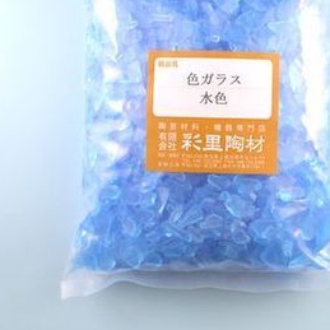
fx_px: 744
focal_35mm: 69
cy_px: 129
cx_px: 206
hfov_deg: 24.9
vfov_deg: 24.9
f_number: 5.6
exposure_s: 1/125
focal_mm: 26
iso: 400
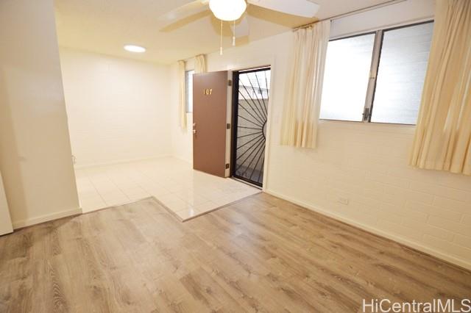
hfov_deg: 100.4
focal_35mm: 15
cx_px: 236
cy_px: 156
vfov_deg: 77.3
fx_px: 196
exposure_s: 1/60
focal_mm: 10
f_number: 3.5
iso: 720
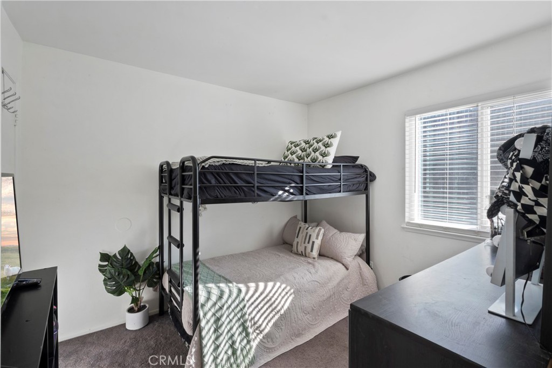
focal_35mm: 16
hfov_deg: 96.7
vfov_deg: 73.8
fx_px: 245
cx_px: 276
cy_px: 184
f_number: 22
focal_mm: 16
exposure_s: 5
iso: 40
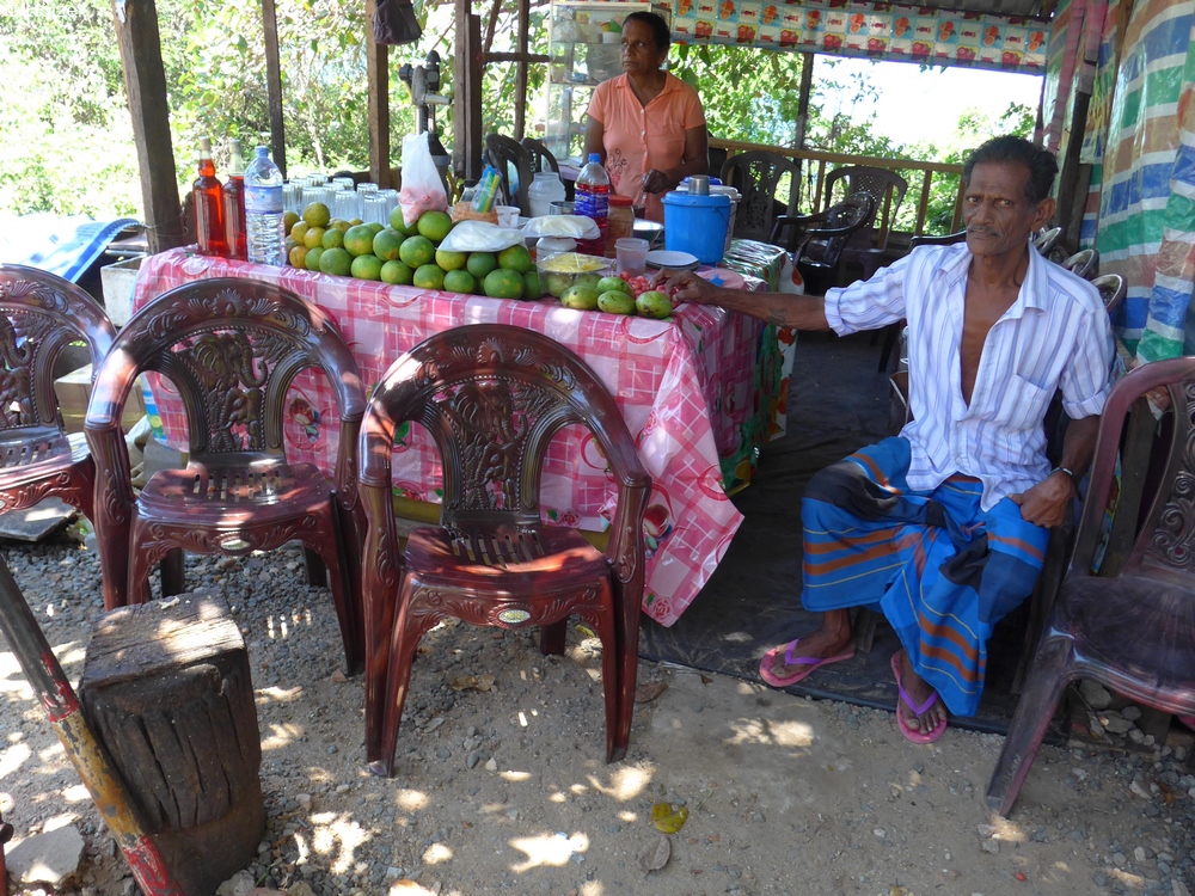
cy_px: 448
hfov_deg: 61.7
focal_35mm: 29
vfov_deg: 48.2
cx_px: 598
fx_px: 1001
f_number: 2.2
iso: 200
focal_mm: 6
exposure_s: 1/250
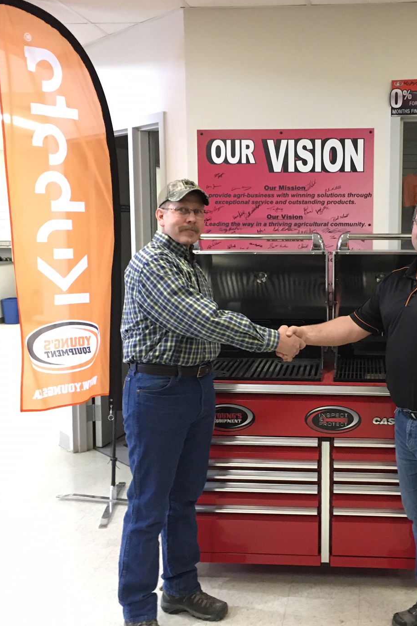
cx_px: 306
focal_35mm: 44
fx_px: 765
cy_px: 316
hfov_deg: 30.1
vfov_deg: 44.5
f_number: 2.2
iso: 160
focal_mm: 4.15
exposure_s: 1/30
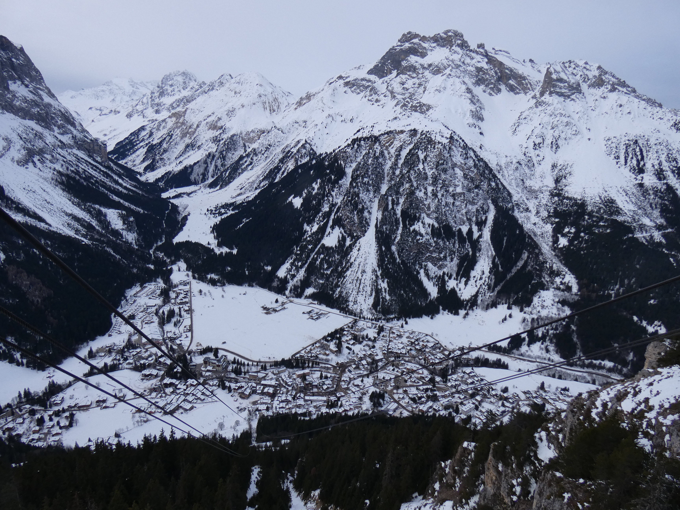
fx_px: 393
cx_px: 340
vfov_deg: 66.0
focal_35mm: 20
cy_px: 255
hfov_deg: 81.7
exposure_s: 1/1000
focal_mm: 3.6
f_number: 2.8
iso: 80
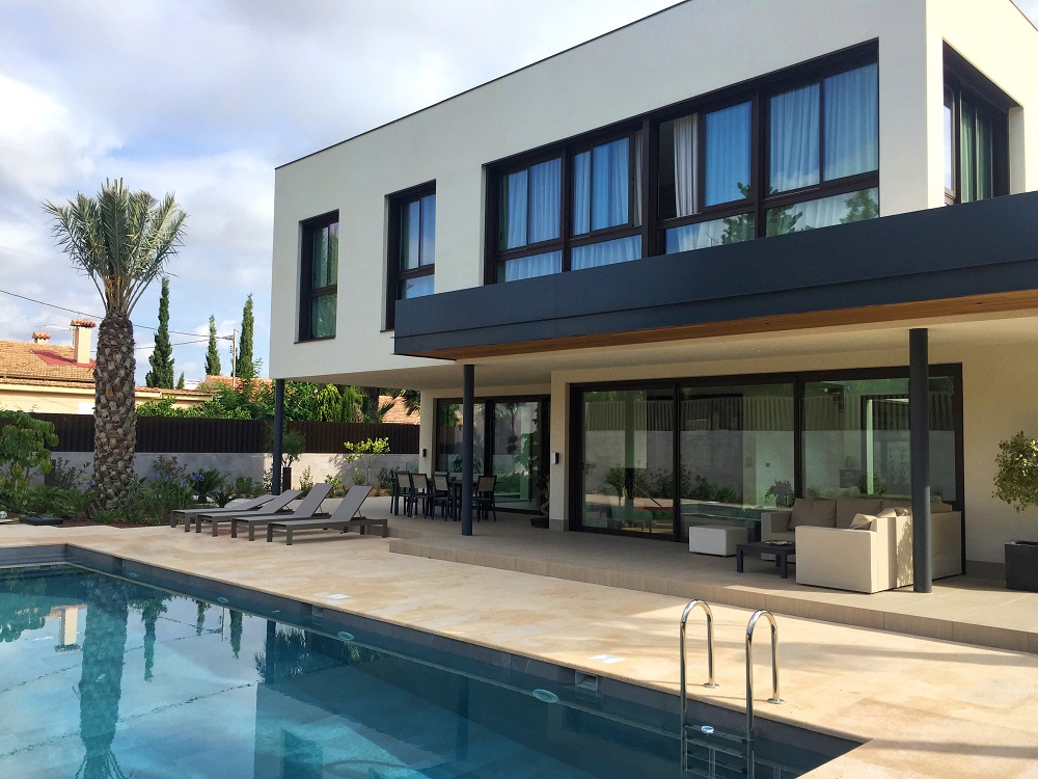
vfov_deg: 48.2
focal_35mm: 29
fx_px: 870
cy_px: 390
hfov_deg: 61.7
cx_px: 519
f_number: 2.2
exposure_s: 1/1276
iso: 32
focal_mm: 4.15
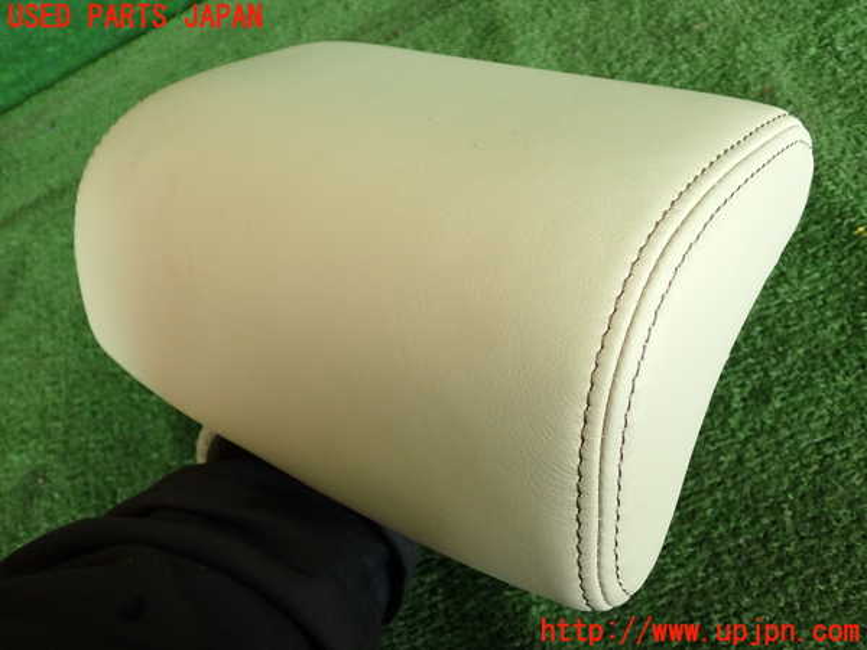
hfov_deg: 51.4
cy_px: 325
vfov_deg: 39.7
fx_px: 902
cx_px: 434
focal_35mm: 36
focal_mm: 6.37
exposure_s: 1/125
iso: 200
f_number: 2.5
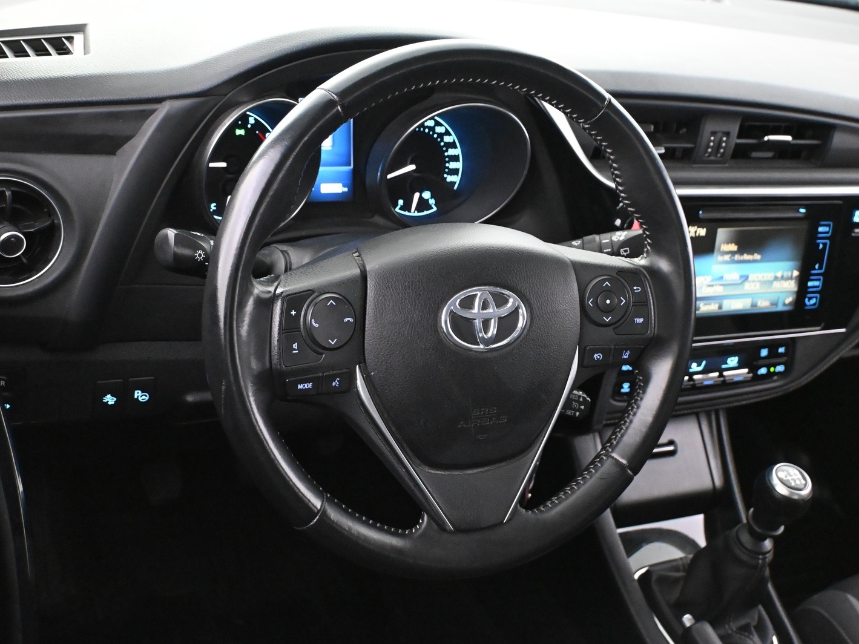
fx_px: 1123
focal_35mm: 45
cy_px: 320
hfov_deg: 41.8
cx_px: 430
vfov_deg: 32.0
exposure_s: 1/40
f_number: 4.5
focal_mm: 27.5
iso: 9000
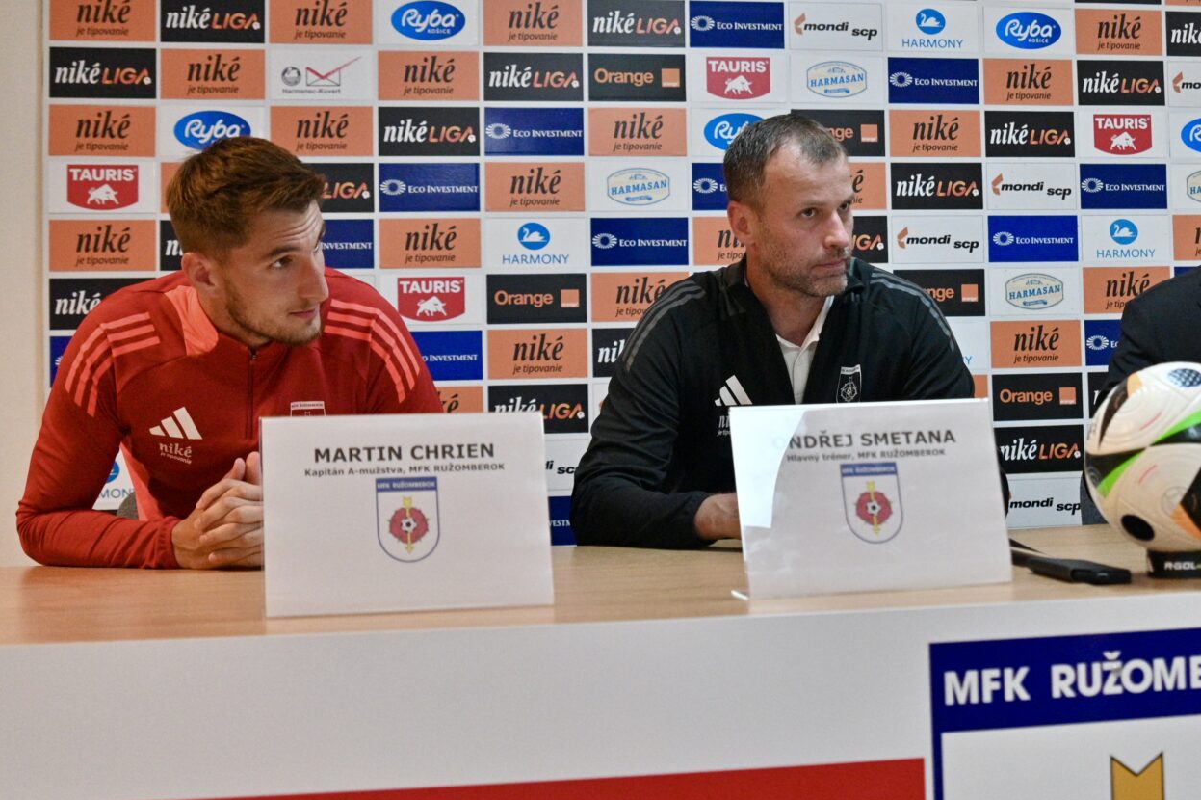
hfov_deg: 44.1
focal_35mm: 44
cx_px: 754
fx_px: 1467
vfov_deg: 30.4
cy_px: 472
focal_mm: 35
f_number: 2.8
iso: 2500
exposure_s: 1/1250
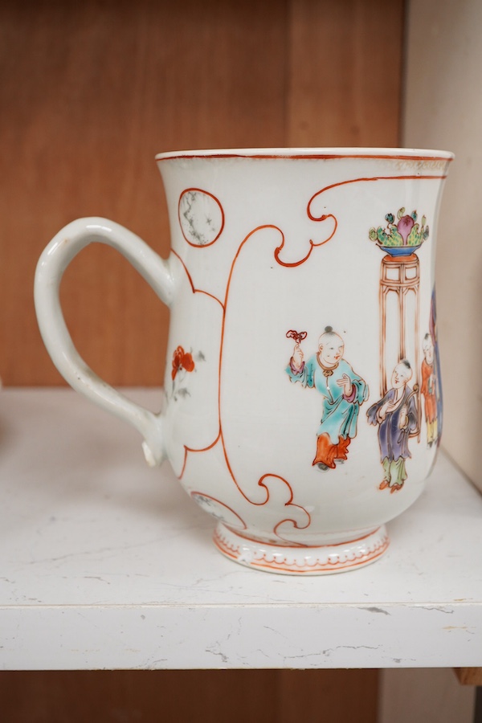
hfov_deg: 29.9
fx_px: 904
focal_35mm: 45
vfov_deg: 43.6
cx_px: 241
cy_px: 362
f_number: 8
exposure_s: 1/125
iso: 1250
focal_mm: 30
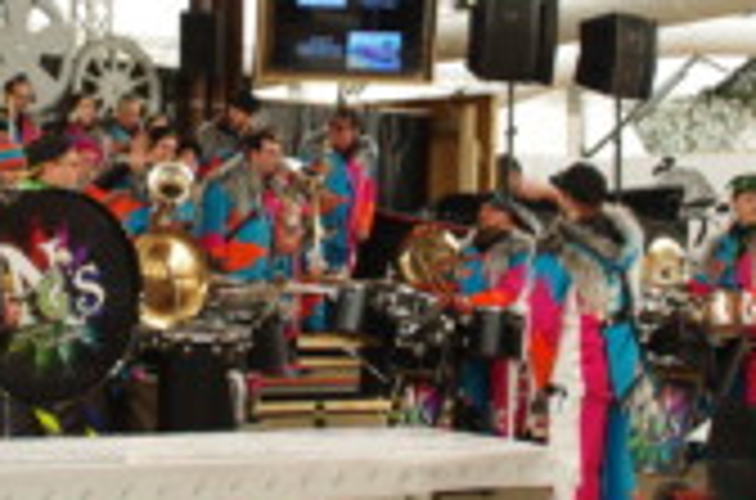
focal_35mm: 107
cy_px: 124
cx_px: 238
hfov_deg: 19.1
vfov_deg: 12.7
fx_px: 2241
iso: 200
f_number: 5.6
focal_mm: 24
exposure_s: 1/50
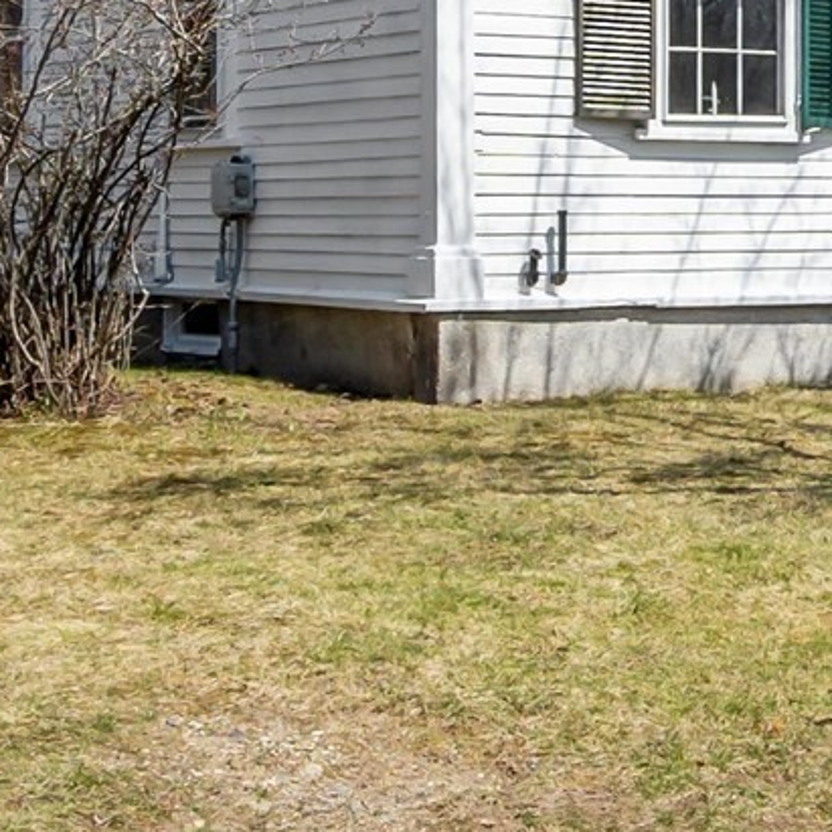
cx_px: 879
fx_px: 2420
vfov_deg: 18.6
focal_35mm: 89
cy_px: -143
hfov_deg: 18.8
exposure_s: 1/400
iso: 100
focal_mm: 14
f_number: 8
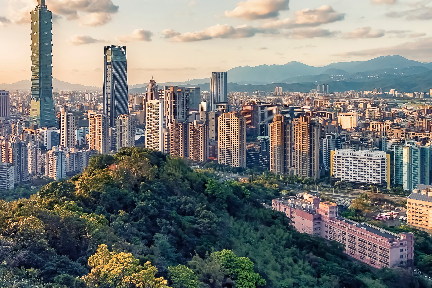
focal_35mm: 33
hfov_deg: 53.6
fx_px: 396
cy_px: 84
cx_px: 90
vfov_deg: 39.2
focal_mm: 17
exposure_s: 1/100
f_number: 5
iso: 64
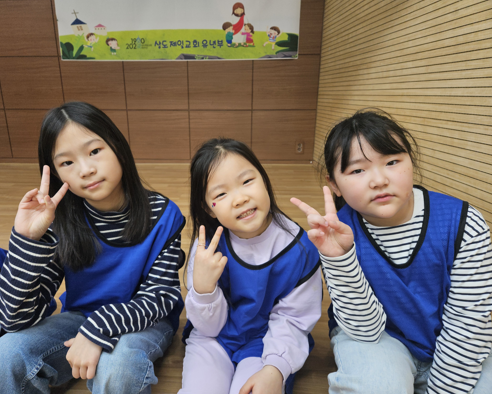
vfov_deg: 58.8
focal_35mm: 24
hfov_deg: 70.2
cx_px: 231
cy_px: 197
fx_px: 349
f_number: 1.8
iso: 80
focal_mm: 5.4
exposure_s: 1/120
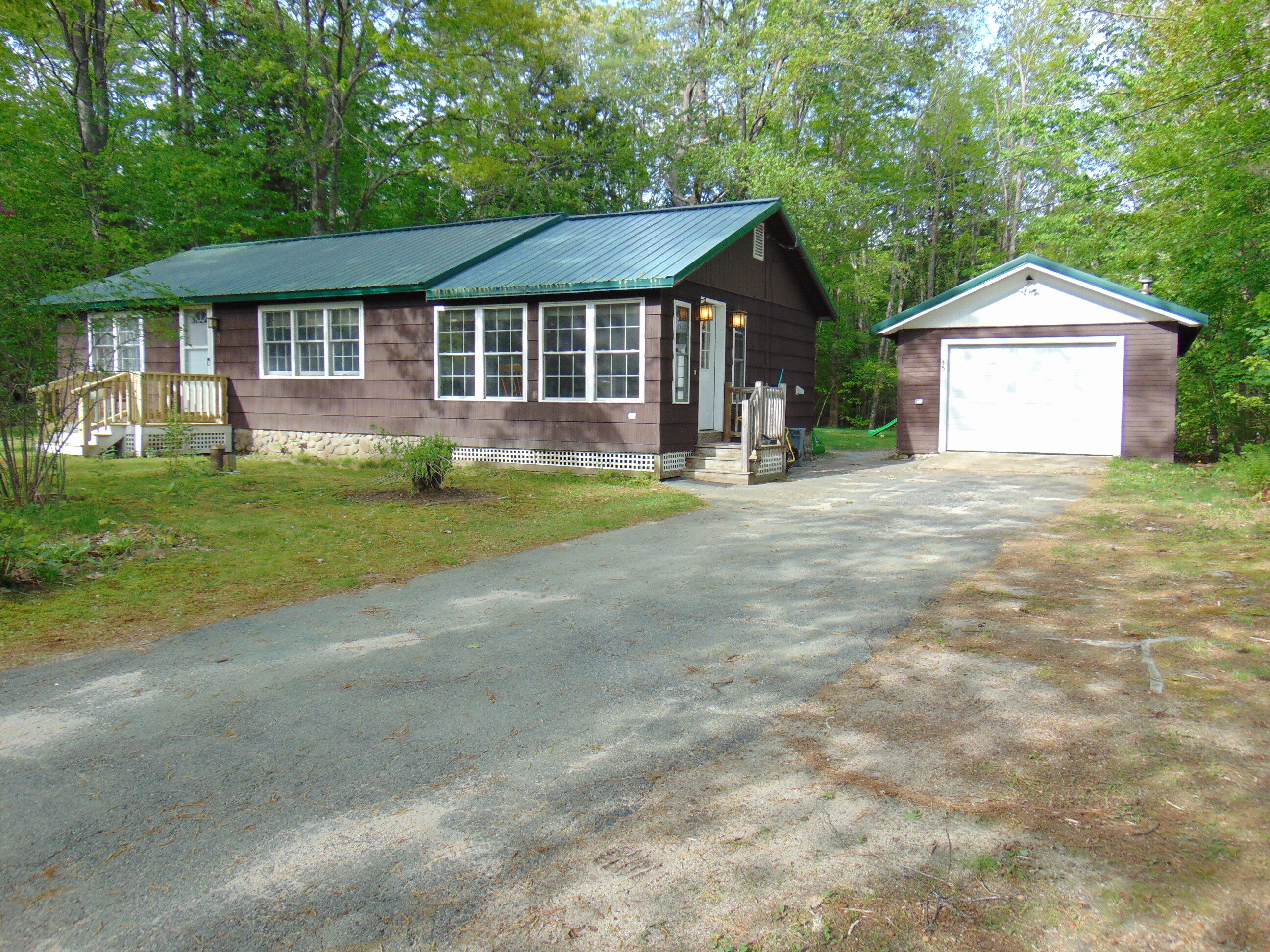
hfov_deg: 69.4
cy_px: 476
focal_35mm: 25
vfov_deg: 54.9
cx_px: 635
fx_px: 917
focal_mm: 4.5
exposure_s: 1/200
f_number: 7.7
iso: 80
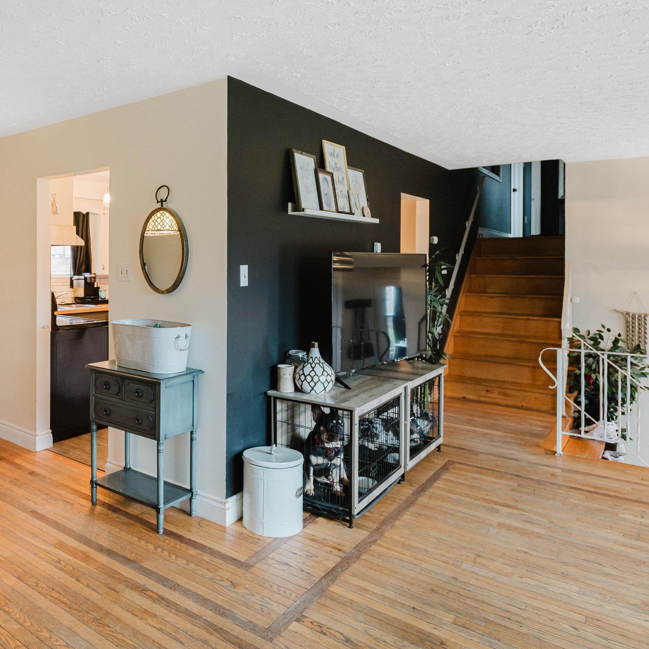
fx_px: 552
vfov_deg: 60.6
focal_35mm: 26
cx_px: 165
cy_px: 272
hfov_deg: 57.9
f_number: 4.5
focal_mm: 17
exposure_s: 1/100
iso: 800
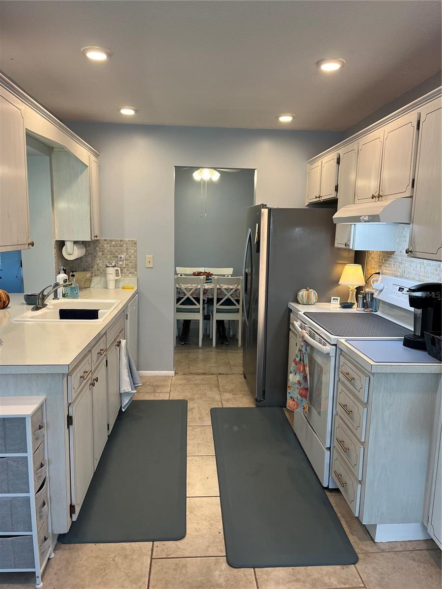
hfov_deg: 53.1
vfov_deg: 67.3
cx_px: 221
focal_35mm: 26
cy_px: 294
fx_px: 443
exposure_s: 1/120
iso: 125
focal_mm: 5.1
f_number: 1.6
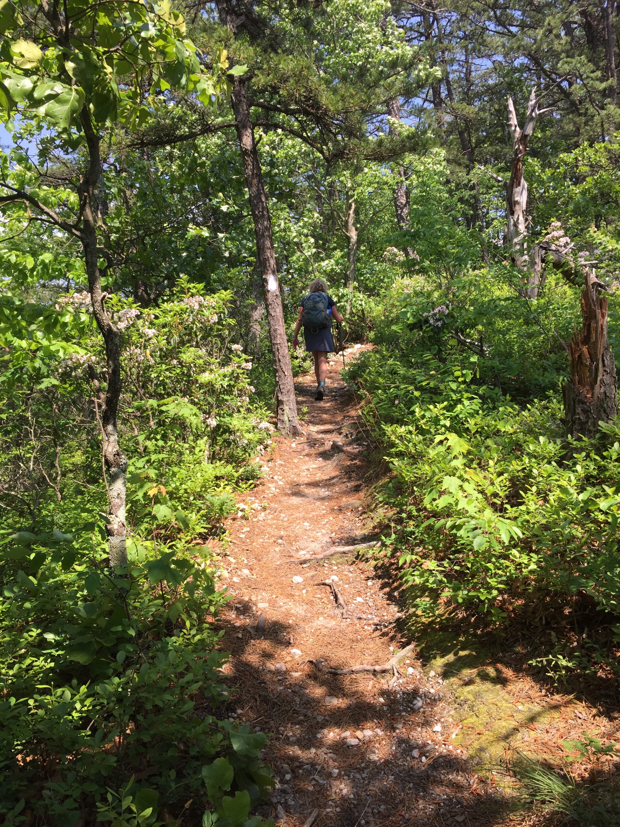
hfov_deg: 48.2
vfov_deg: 61.7
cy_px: 414
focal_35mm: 29
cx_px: 310
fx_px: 693
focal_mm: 4.15
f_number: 2.2
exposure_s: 1/746
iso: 32
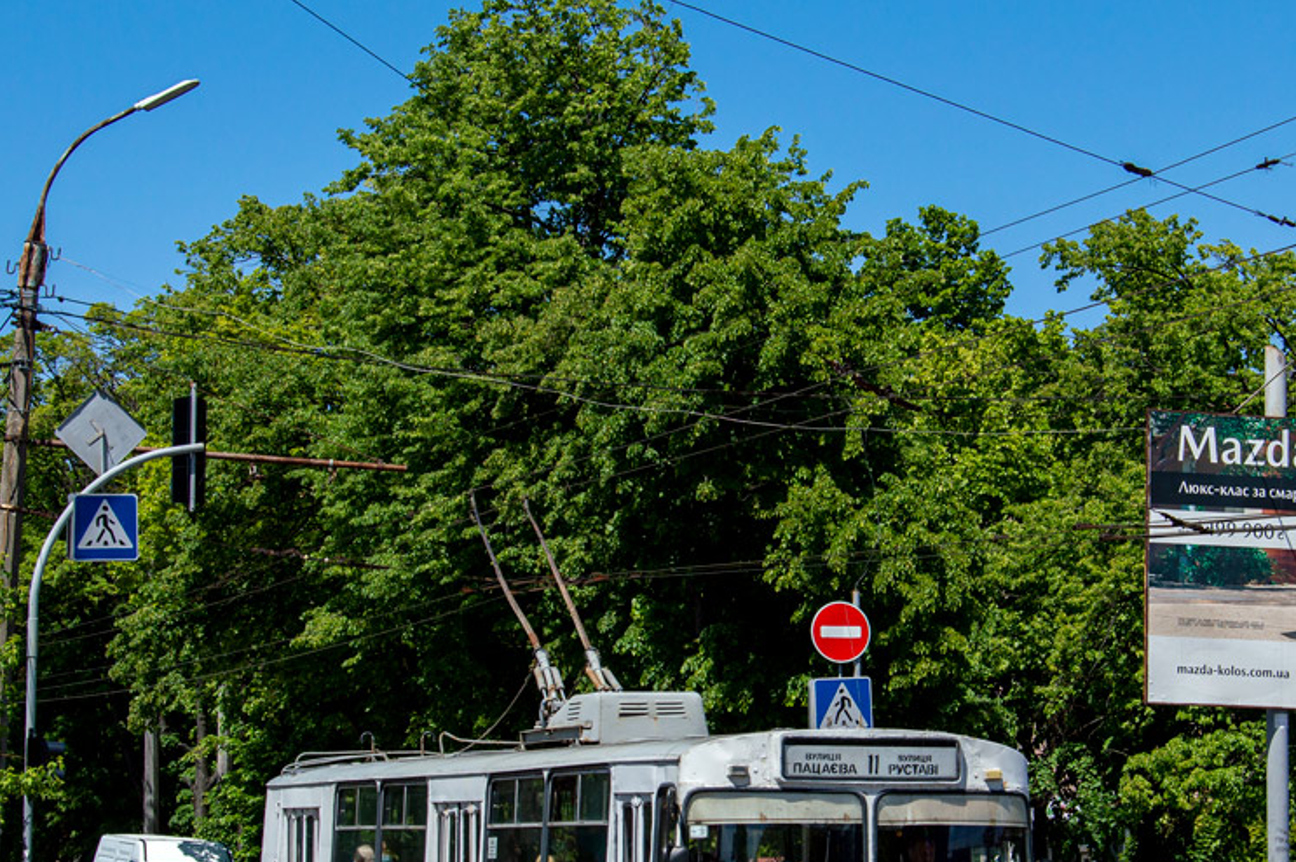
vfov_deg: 13.5
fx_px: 3633
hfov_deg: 20.2
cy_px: 530
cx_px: 781
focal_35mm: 101
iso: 100
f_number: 10
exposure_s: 1/800
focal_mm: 40
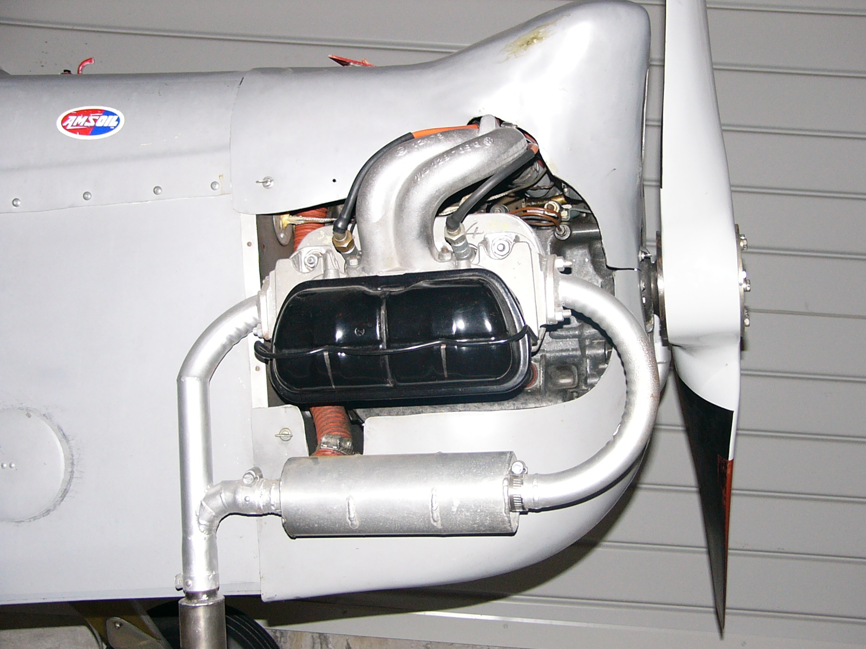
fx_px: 1126
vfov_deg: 32.2
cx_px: 433
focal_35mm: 45
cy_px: 324
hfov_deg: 42.1
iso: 100
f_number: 2.8
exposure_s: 1/30
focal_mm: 5.9
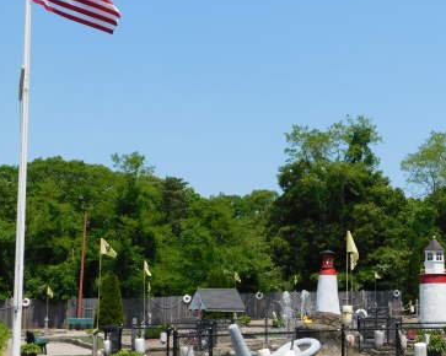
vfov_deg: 24.2
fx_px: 831
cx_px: 316
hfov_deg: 29.7
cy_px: 206
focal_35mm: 63
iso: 125
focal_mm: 6.3
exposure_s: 1/400
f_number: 7
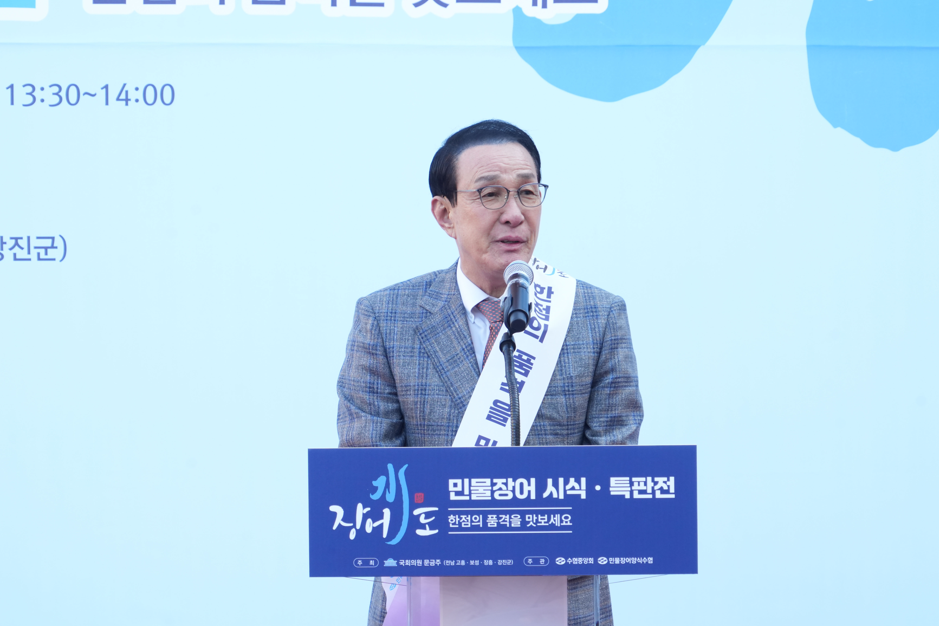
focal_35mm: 139
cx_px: 501
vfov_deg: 9.9
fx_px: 3625
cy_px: 317
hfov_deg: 14.8
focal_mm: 126
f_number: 8
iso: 1250
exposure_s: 1/200
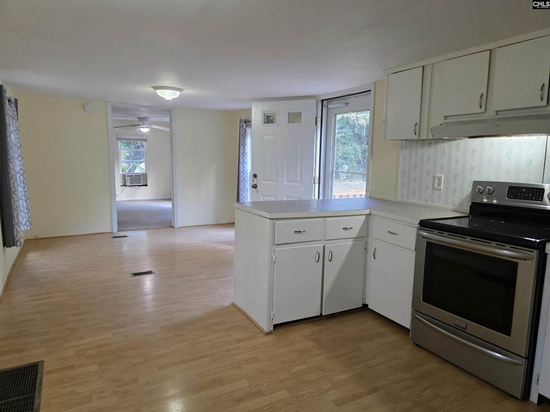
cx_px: 275
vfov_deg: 58.9
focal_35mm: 23
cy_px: 206
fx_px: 365
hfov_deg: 73.9
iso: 320
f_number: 1.7
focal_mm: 6.3
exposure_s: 1/120
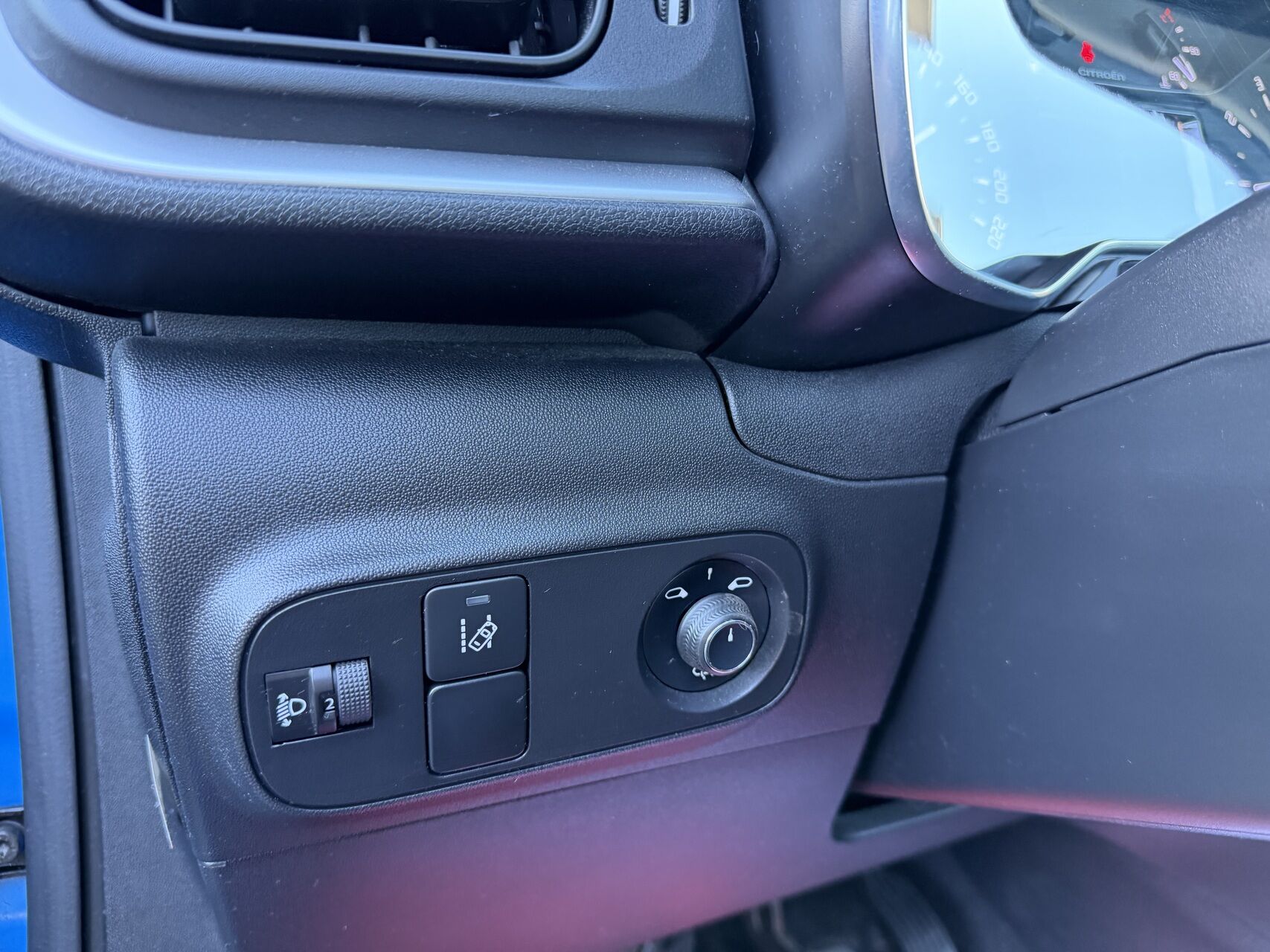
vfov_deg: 56.8
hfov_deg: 71.6
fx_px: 880
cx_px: 635
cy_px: 476
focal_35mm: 24
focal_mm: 6.76
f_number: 1.78
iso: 500
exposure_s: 1/60
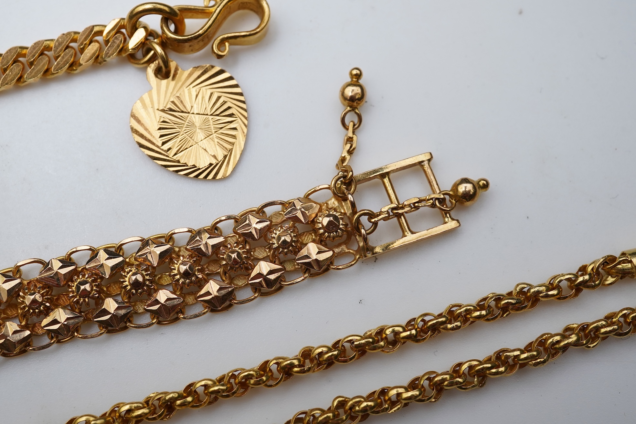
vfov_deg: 29.9
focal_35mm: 45
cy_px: 212
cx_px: 318
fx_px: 795
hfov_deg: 43.6
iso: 500
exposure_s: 1/125
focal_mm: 30
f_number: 20
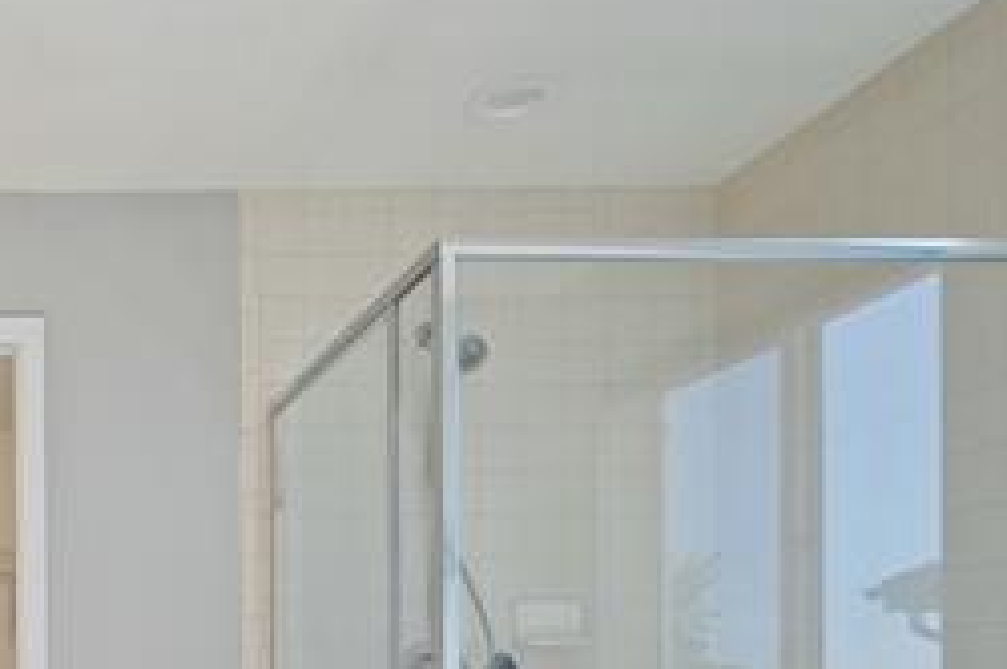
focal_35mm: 41
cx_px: -20
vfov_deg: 29.9
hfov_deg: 40.9
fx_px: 1145
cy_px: 701
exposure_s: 1/45
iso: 640
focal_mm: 16
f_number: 6.7
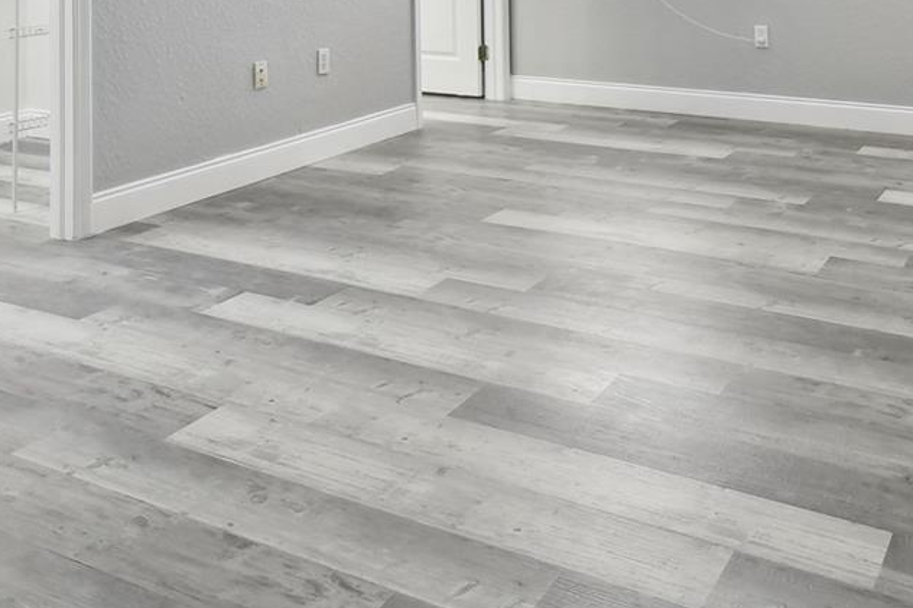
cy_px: -92
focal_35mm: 38
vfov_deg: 30.5
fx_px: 963
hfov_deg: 50.4
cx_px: 546
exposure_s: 1/6
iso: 100
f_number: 7.1
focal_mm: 10
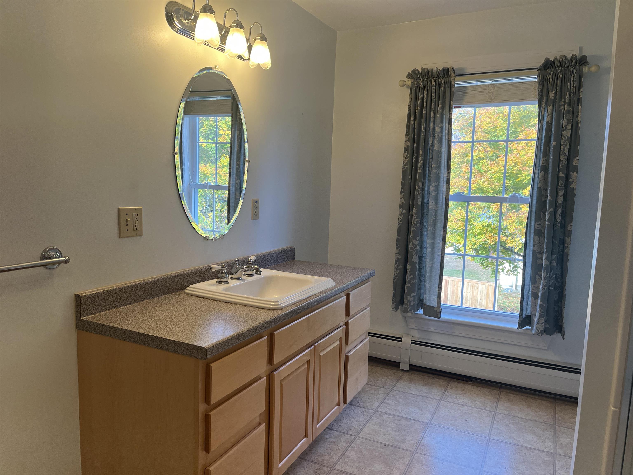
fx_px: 475
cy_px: 238
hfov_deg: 67.3
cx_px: 316
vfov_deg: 53.1
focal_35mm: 26
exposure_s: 1/120
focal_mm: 5.1
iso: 50
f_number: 1.6
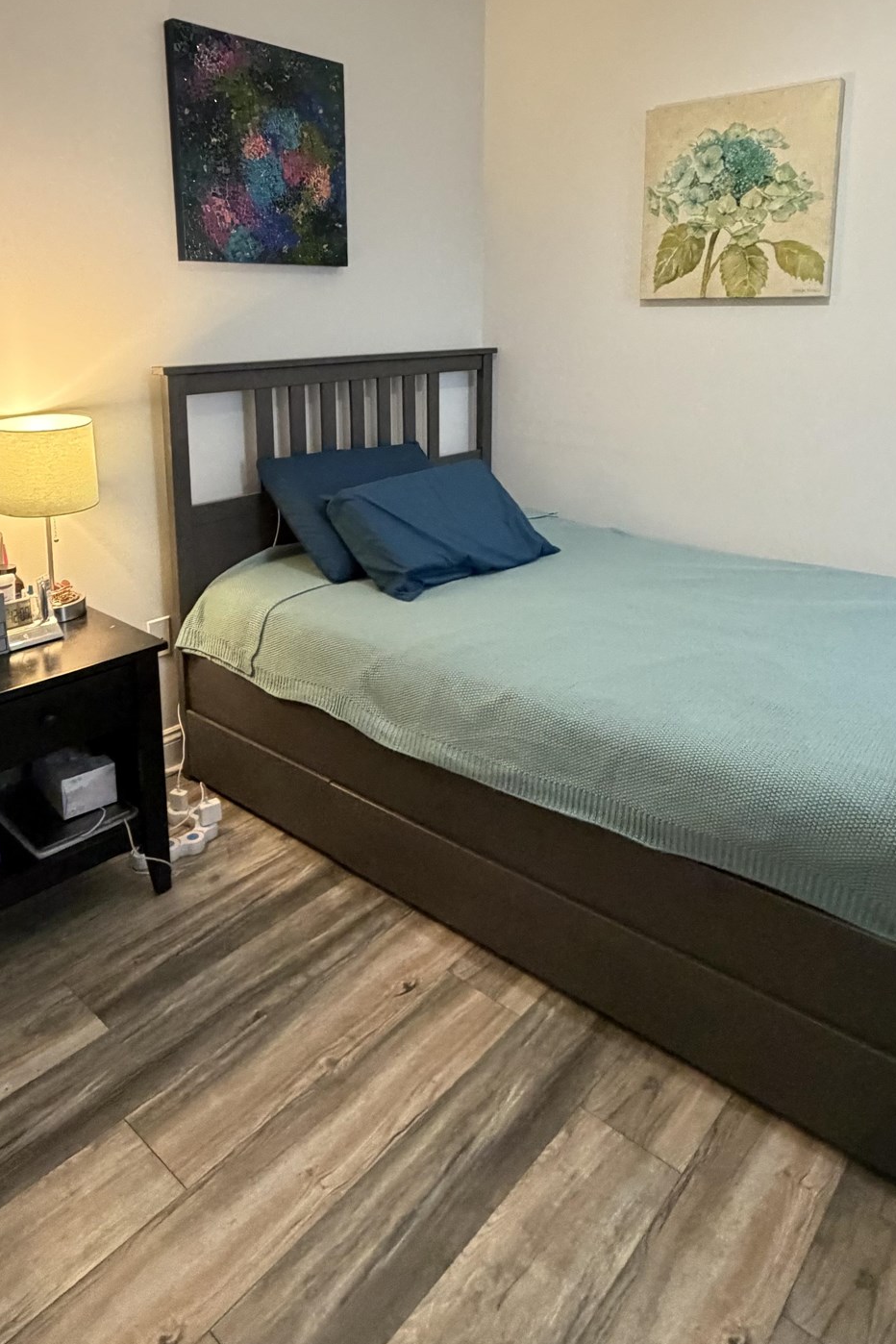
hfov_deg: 53.1
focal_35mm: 24
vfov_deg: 72.2
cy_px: 482
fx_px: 896
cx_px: 431
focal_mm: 2.22
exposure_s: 1/60
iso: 500
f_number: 2.2
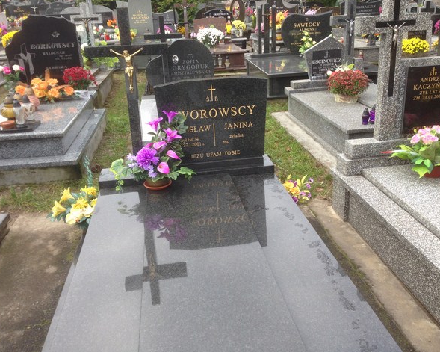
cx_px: 217
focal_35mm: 35
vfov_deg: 42.2
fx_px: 456
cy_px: 174
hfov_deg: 51.5
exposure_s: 1/149
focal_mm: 4.12
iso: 50
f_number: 2.4
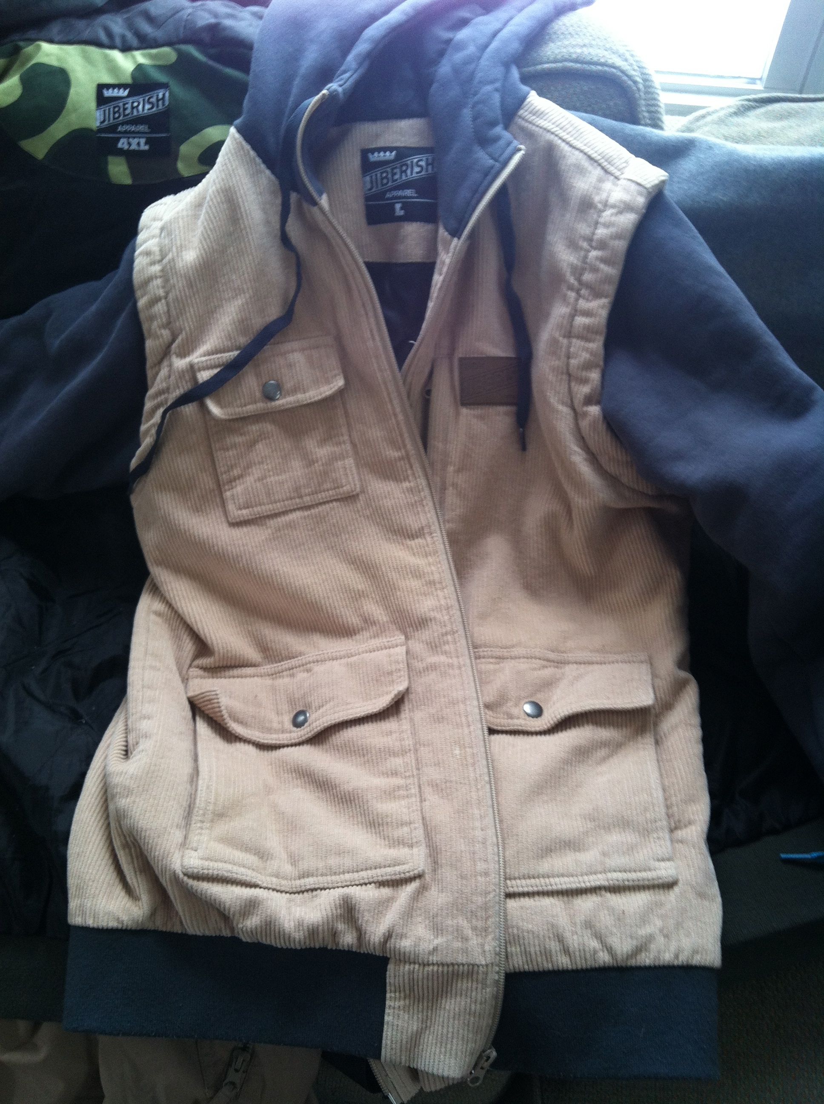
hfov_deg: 40.6
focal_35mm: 35
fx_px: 1114
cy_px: 552
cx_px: 412
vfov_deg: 52.7
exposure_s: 1/15
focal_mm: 3.85
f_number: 2.8
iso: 80
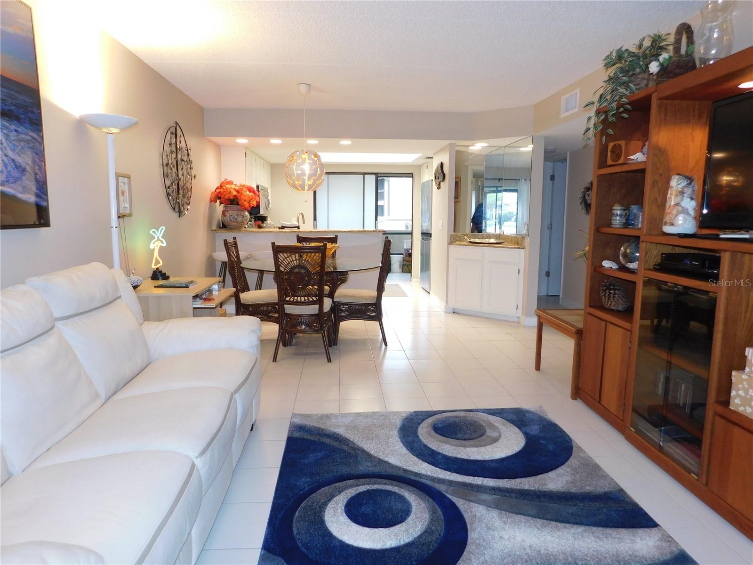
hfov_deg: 73.9
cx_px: 376
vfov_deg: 58.9
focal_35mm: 23
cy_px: 282
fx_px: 500
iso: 200
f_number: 3
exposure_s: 1/30
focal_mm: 4
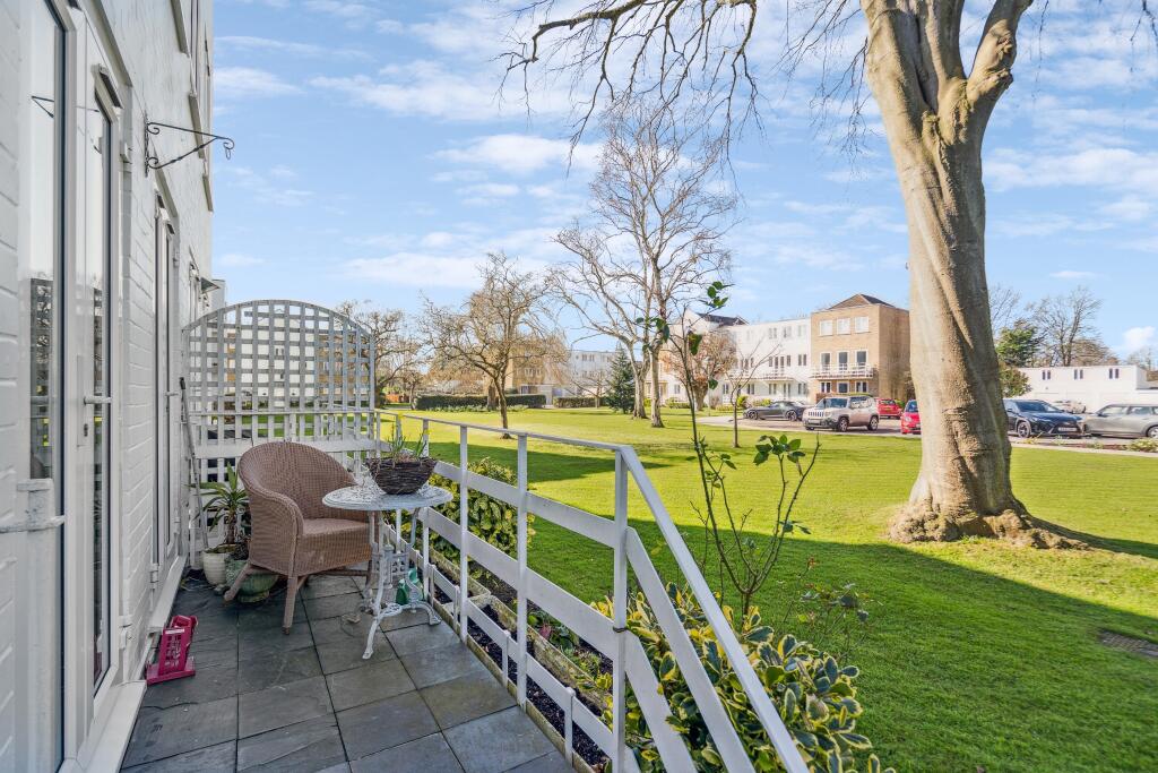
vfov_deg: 73.8
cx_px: 579
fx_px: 515
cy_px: 386
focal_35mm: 16
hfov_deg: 96.7
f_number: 5.6
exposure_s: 1/200
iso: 320
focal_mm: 16
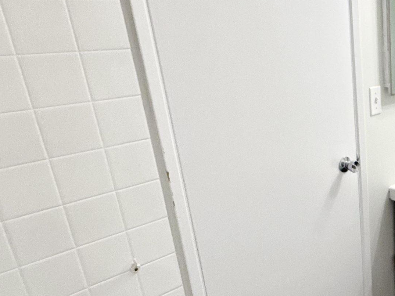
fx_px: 456
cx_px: 416
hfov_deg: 39.7
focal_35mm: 40
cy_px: 189
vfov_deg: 35.7
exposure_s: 1/99
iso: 200
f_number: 2.2
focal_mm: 2.22
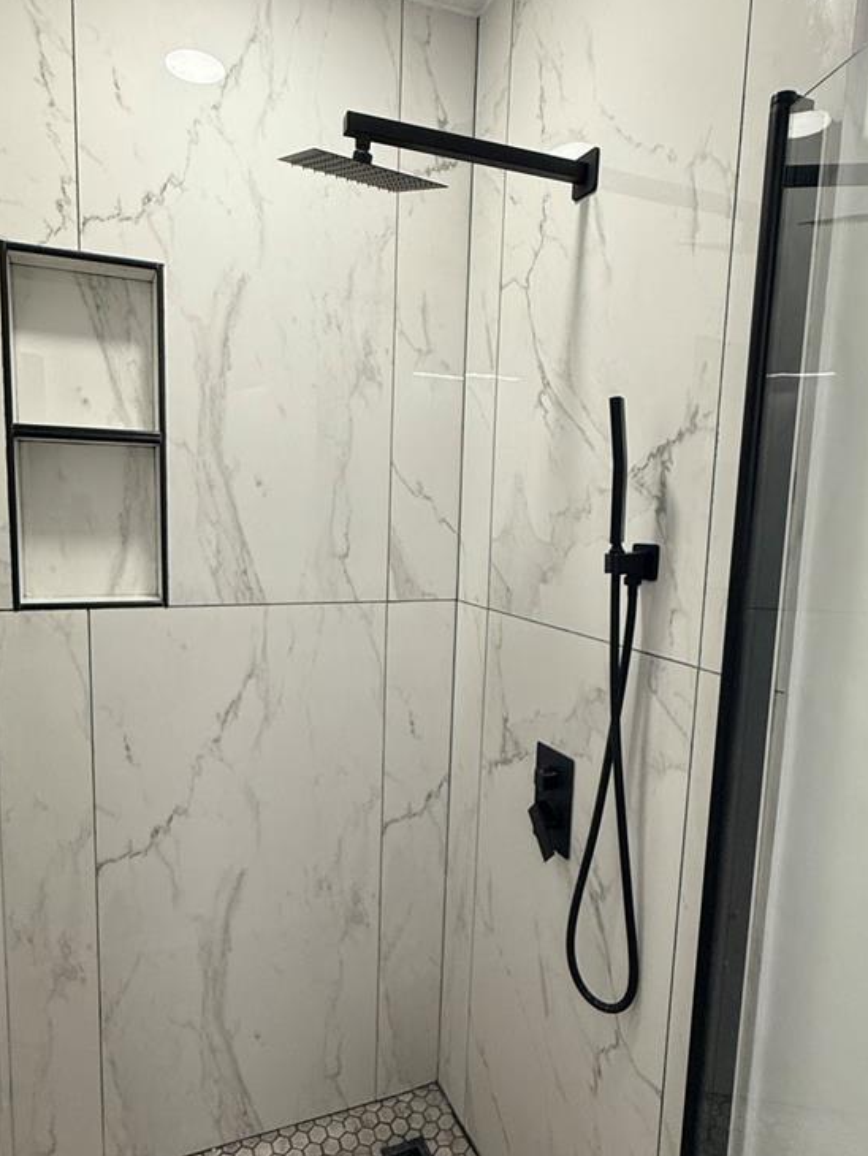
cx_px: 404
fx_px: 769
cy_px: 611
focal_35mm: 23
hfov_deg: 58.9
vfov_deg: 73.8
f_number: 2.2
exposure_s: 1/120
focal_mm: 2.22
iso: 200
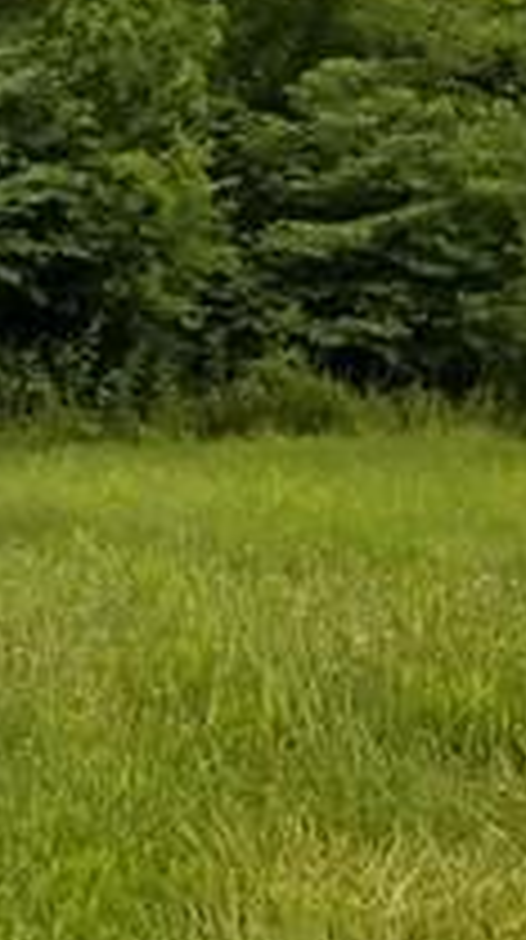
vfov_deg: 15.3
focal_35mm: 139
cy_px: 76
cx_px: -868
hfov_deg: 7.9
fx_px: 3459
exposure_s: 1/3416
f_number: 1.7
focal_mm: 4.25
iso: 50
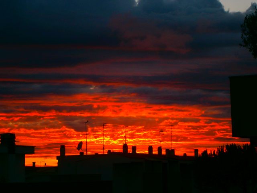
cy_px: 96
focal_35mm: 101
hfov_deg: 19.4
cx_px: 128
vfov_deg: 14.6
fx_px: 750
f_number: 5.4
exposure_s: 1/80
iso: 125
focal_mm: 17.8
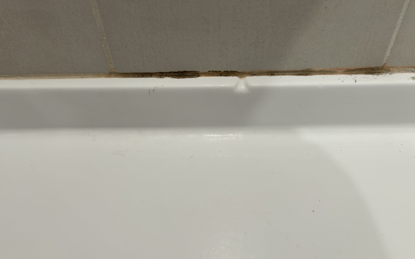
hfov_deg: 66.5
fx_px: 317
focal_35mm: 28
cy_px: 124
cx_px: 206
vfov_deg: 44.5
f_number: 1.5
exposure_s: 1/60
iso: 80
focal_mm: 5.7
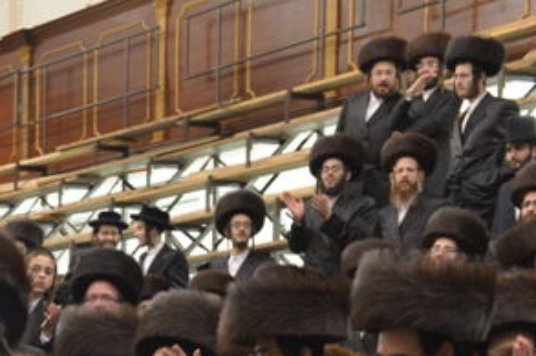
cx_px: -152
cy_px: 616
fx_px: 2083
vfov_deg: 9.4
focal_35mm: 140
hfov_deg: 14.1
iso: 1600
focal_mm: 40
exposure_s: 1/125
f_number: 3.5
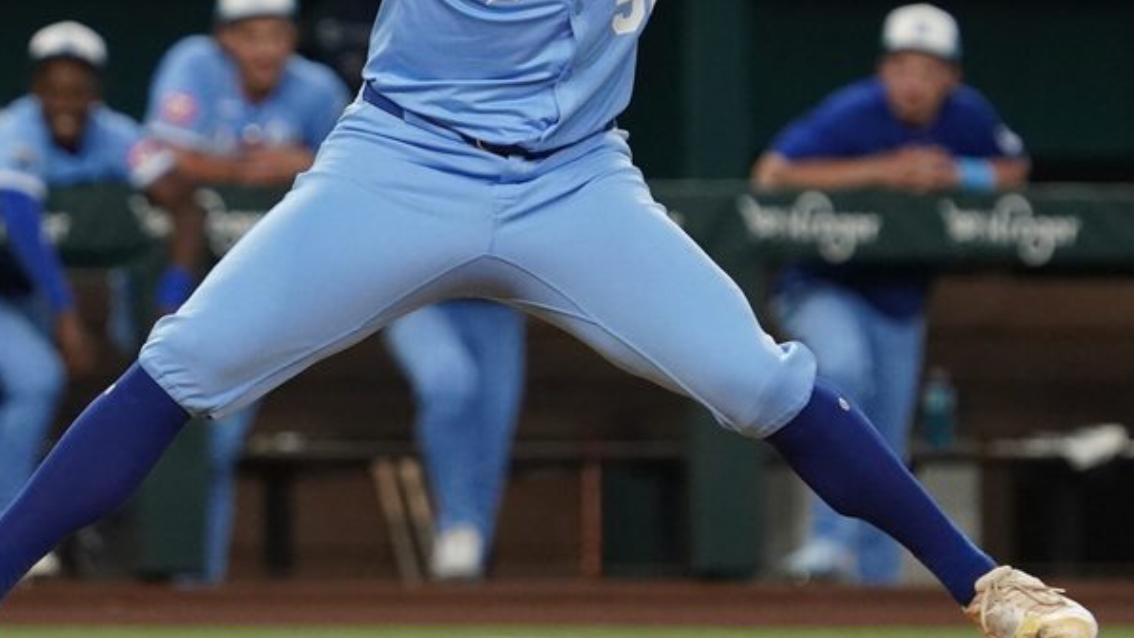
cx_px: 528
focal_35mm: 739
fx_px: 22224
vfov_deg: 1.6
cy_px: 157
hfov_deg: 2.9
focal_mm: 411
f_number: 6.3
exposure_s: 1/1600
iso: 5000
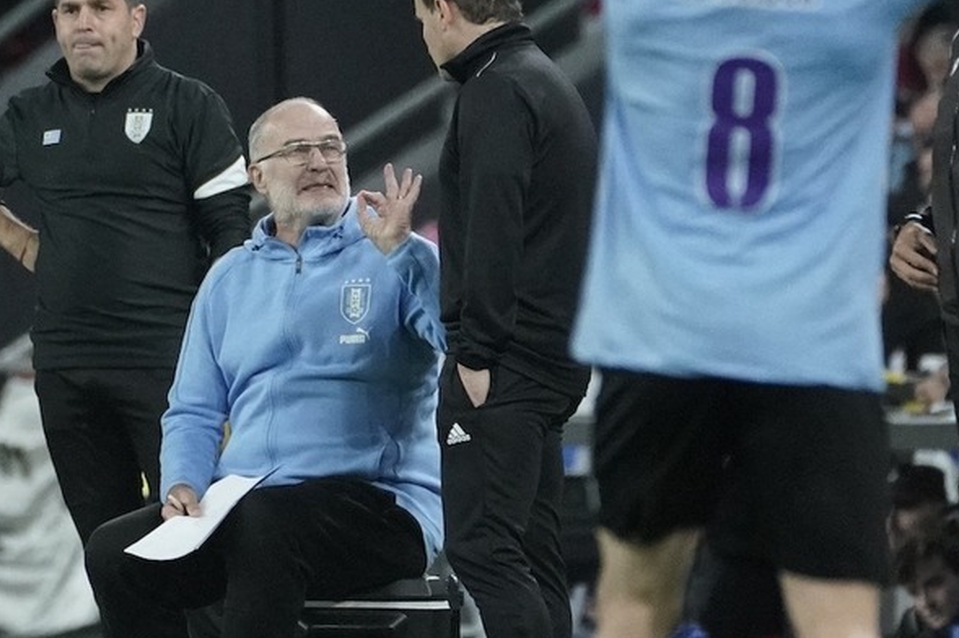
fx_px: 25398
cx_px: 363
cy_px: 358
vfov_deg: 1.4
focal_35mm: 954
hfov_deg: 2.2
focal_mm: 400
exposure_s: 1/1000
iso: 8000
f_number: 5.6
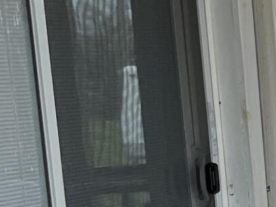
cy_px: 250
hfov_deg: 8.3
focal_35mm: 191
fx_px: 1523
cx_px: 902
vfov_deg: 7.7
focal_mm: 5.1
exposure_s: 1/121
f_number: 1.6
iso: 50
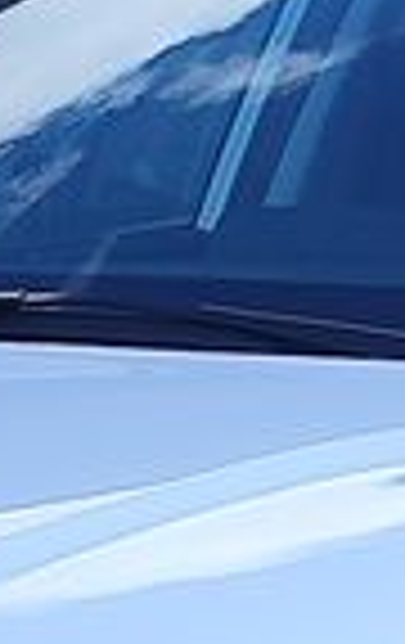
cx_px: 189
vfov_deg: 9.9
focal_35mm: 204
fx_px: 3585
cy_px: 1004
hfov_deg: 6.5
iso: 50
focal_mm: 7.01
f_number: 1.69
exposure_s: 1/442
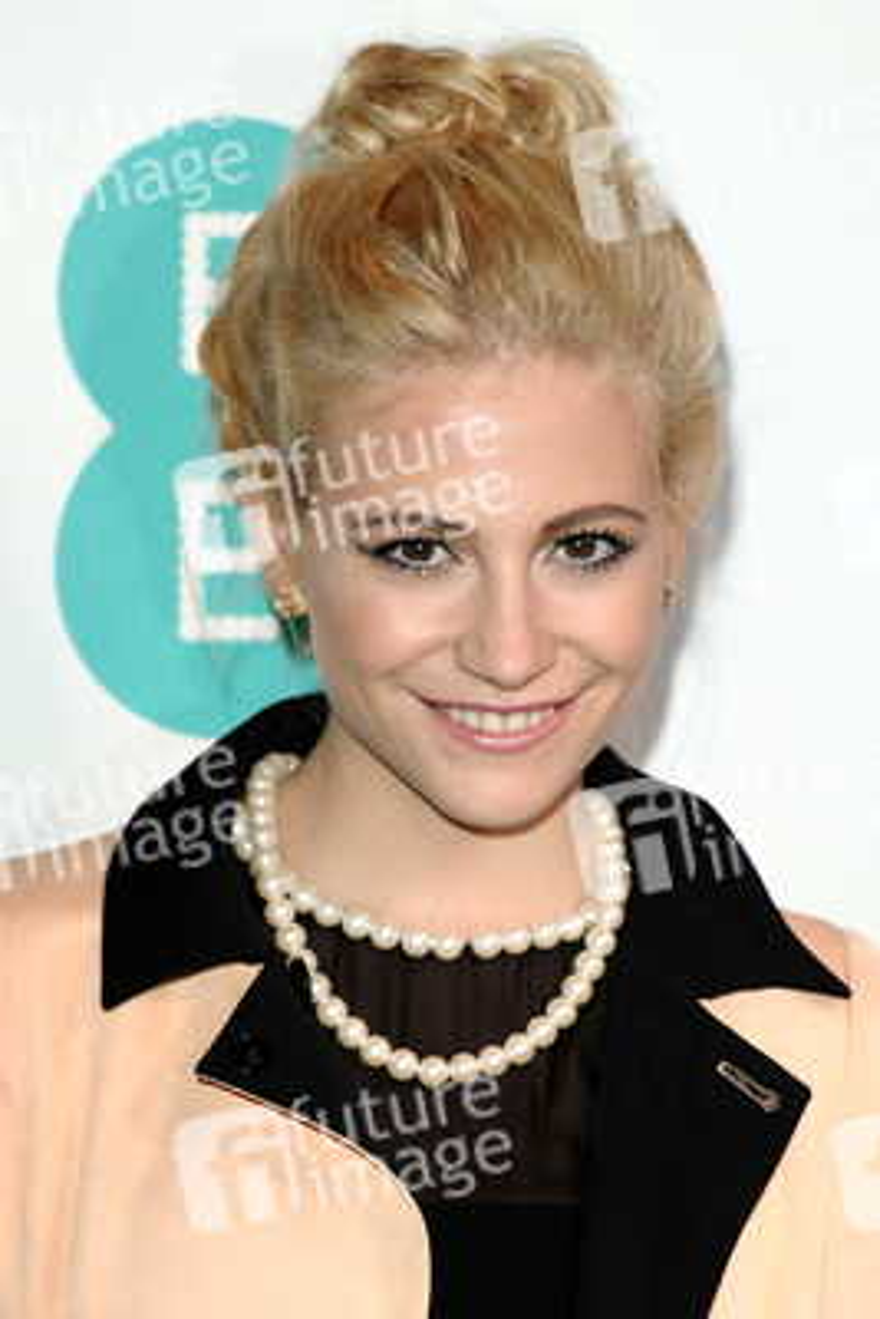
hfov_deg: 11.4
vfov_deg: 17.1
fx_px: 4396
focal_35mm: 120
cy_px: 660
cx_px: 440
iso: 320
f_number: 4.5
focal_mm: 80
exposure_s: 1/160
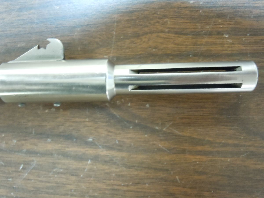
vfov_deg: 49.7
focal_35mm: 28
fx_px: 214
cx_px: 132
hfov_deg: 63.4
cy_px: 99
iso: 800
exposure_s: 1/6
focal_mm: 5
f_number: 3.7
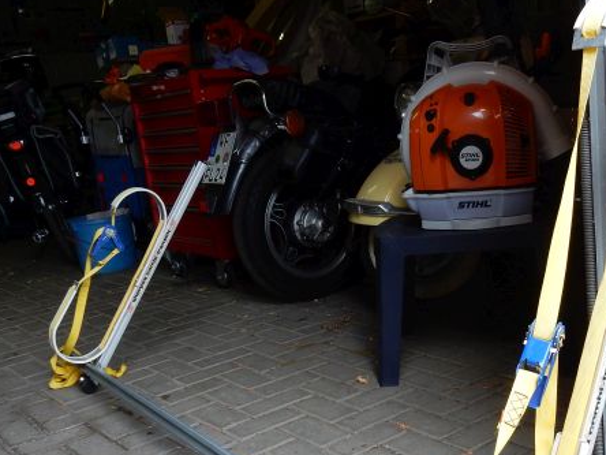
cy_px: 329
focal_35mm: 45
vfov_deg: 31.7
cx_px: 429
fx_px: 788
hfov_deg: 41.2
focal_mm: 4.5
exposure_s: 1/30
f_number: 3.7
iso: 125
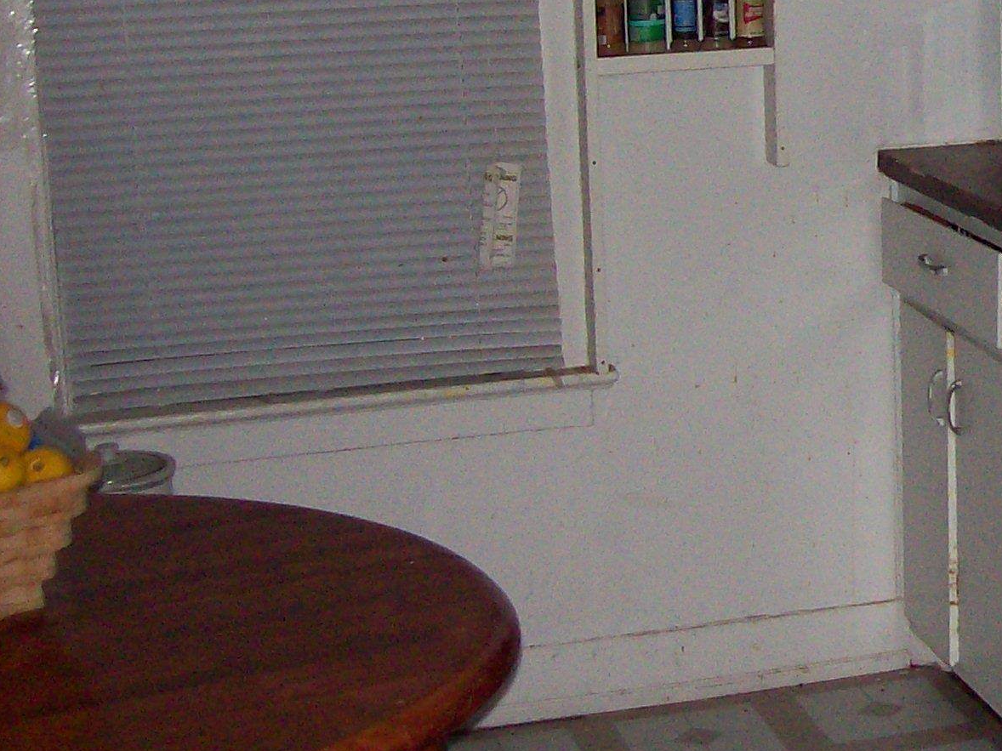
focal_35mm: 87
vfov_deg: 16.7
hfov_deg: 21.0
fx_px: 2518
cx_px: 1196
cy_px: 36
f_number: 2.7
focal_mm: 6
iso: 140
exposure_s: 1/64
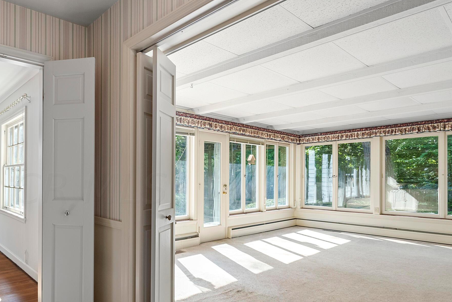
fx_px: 276
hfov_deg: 70.7
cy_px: 188
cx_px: 90
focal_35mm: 22
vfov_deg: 56.6
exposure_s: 1/10
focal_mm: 13
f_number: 9
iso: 640
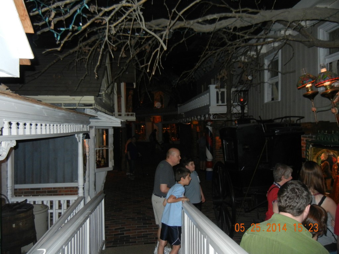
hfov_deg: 60.0
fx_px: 294
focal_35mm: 30
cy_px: 127
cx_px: 170
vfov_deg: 46.8
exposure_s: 1/30
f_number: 3.5
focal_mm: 5.4
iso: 400
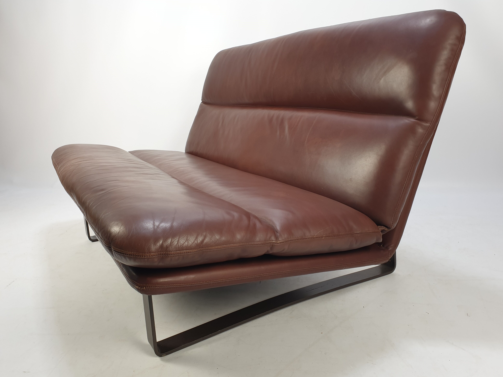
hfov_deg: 65.3
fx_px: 392
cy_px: 193
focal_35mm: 27
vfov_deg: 51.3
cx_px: 255
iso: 50
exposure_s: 1/50
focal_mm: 4.3
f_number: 2.4
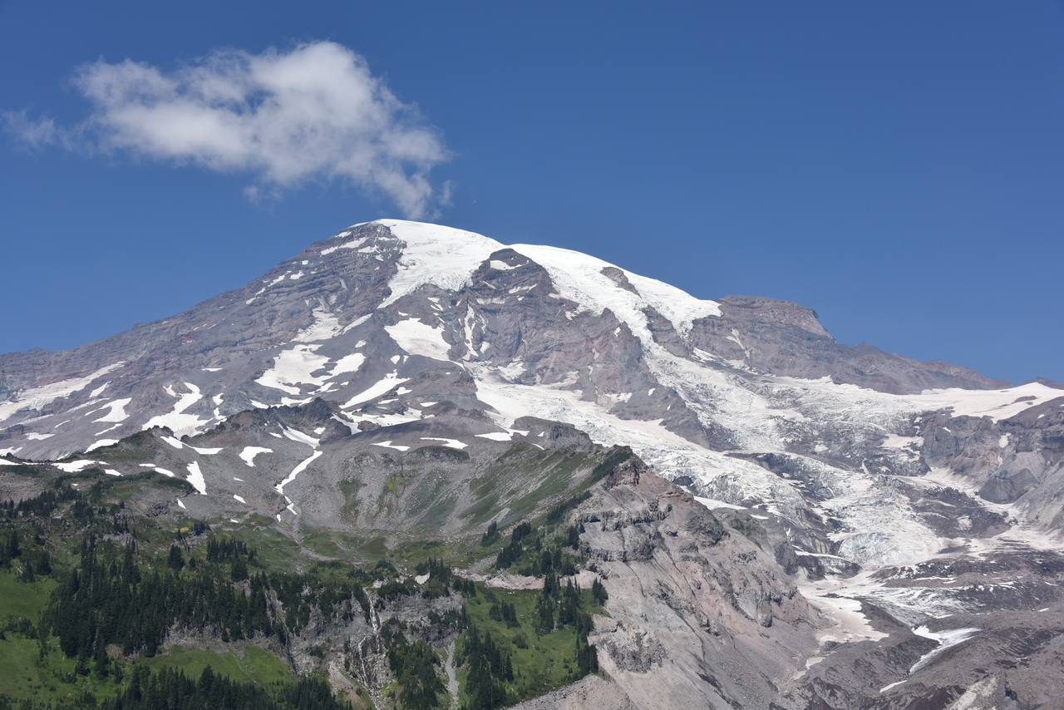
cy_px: 355
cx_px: 532
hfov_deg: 41.1
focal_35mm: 48
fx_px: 1419
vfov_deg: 28.1
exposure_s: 1/400
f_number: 10
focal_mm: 48
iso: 100
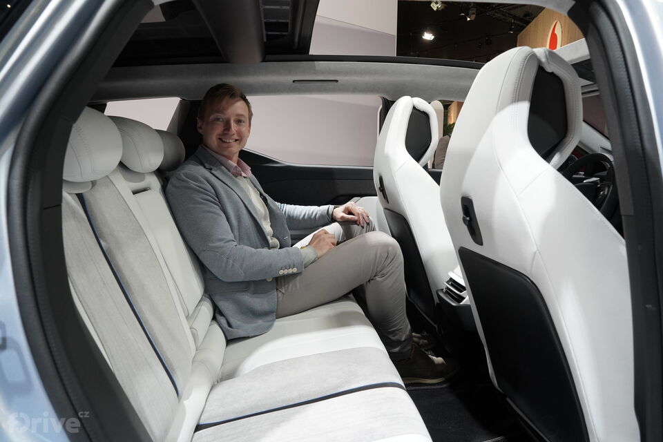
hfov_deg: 73.7
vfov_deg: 53.1
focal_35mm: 24
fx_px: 442
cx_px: 332
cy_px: 221
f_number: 7.1
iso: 2000
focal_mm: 24
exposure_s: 1/125
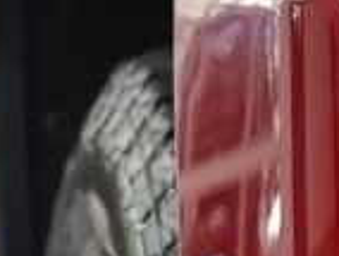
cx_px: 544
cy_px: 279
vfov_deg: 3.3
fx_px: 4454
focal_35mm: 454
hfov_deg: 4.3
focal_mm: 70
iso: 1600
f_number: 2.8
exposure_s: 1/100
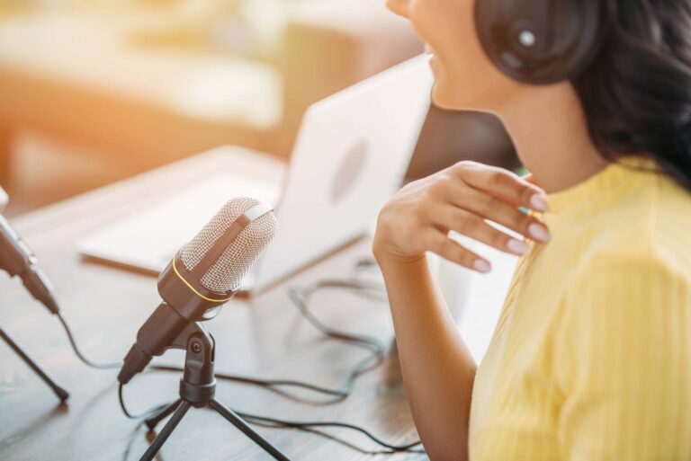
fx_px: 2228
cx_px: 346
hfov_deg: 17.6
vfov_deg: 11.8
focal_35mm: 116
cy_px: 230
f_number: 3.2
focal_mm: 116
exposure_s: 1/200
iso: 400
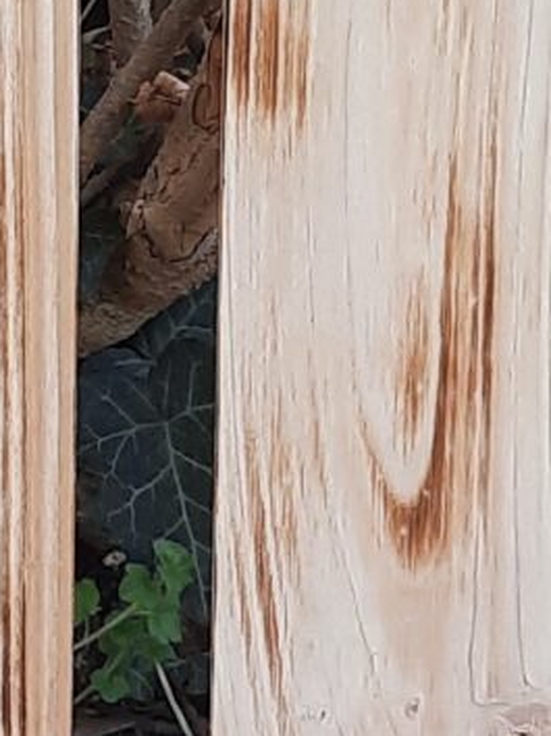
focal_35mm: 181
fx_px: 3846
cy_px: 156
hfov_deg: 8.2
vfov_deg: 10.9
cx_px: 85
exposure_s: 1/118
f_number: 2
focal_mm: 4.6
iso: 32
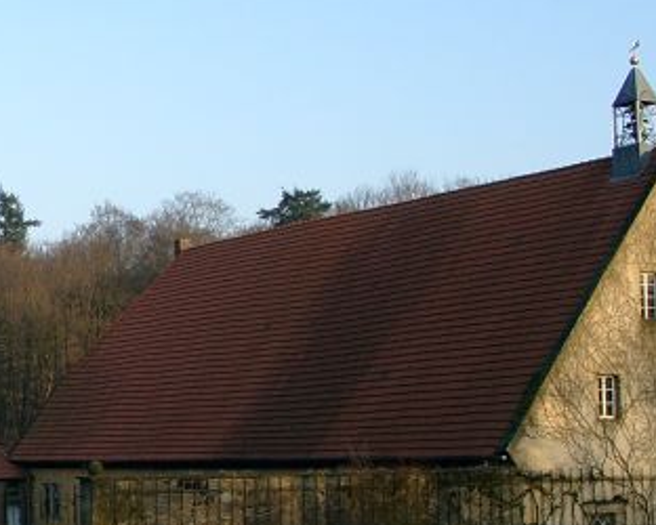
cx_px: -80
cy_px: 279
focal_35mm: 85
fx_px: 1651
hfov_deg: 21.2
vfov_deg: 18.1
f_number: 4
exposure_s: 1/200
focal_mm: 7.13
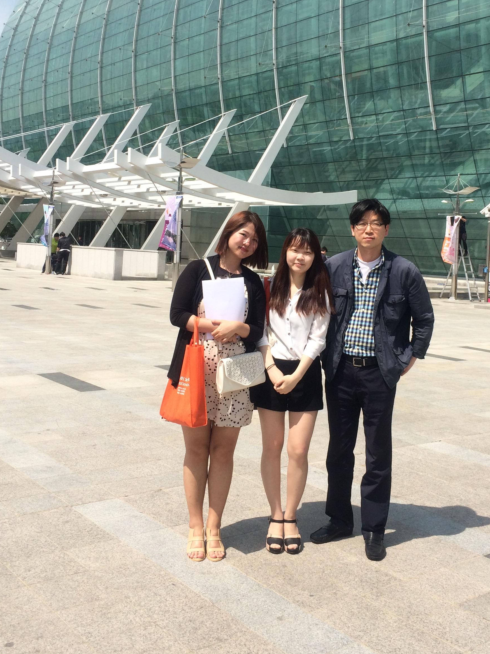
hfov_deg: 34.3
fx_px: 792
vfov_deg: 44.4
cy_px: 247
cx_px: 282
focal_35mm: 42
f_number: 2.2
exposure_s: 1/2053
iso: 32
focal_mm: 4.12
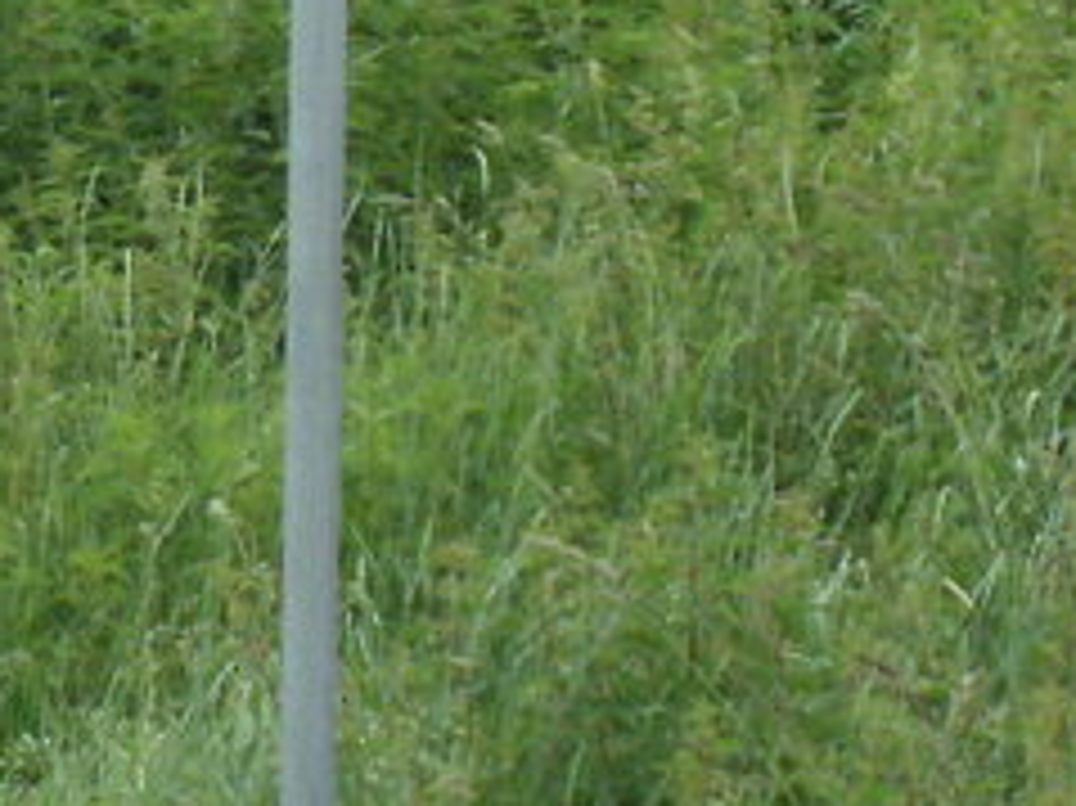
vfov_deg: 4.6
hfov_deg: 5.9
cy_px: 279
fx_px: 10004
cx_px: -1351
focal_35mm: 322
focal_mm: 11.2
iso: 100
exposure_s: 1/60
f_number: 4.6
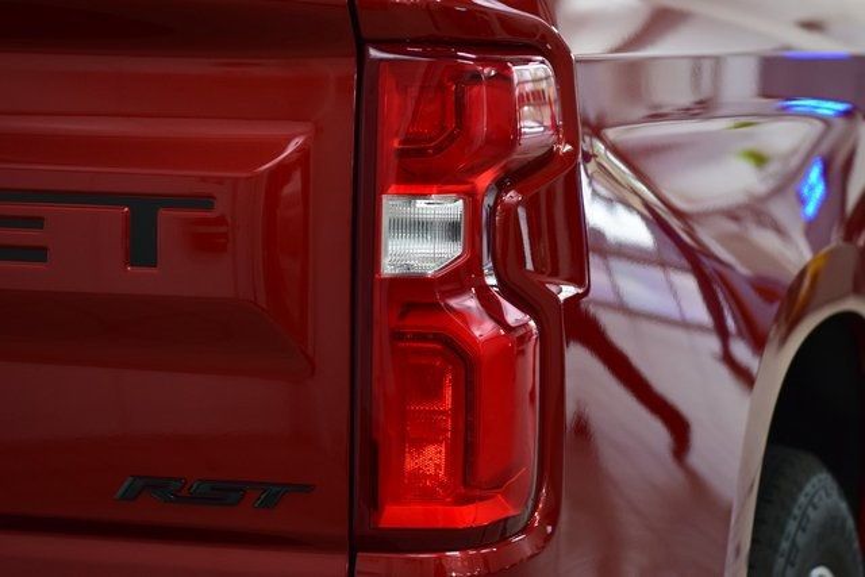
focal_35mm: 105
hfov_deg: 19.5
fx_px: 2523
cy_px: 288
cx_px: 432
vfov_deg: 13.0
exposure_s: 1/125
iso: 1600
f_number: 4
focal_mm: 70
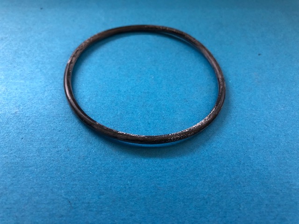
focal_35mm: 28
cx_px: 150
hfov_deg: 63.4
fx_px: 242
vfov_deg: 49.7
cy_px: 112
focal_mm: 4
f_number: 1.8
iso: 25
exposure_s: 1/30
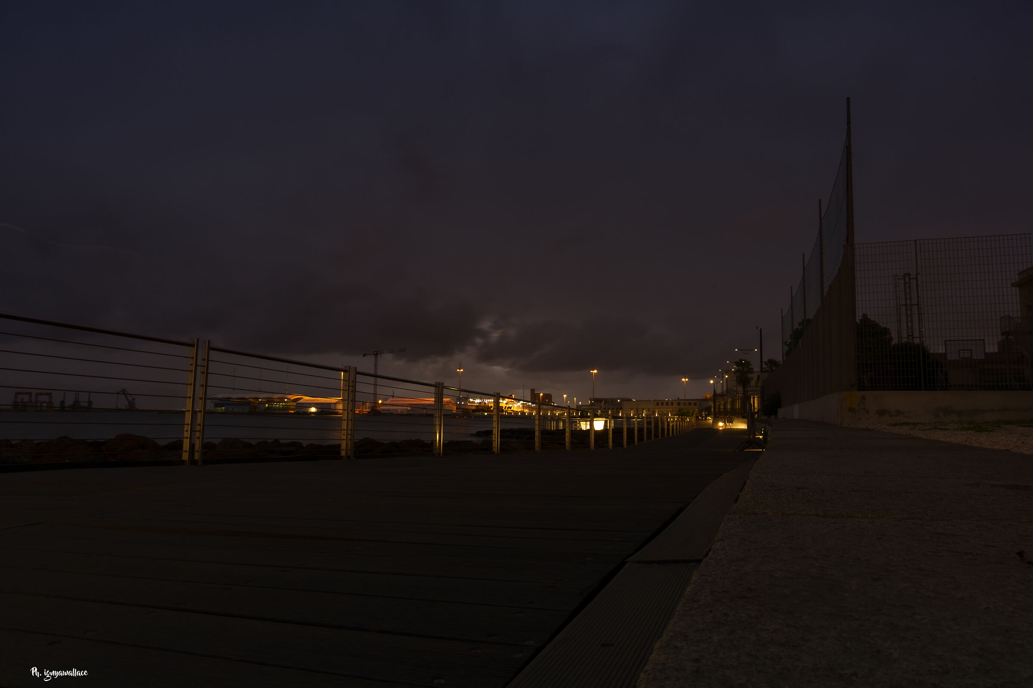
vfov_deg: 53.1
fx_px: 689
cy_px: 344
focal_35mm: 24
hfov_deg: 73.7
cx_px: 516
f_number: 11
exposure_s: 5
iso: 200
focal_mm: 16
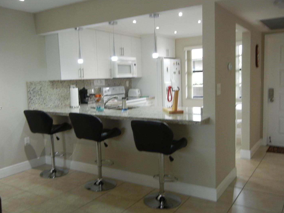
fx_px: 279
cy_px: 109
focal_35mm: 34
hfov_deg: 53.9
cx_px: 131
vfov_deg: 41.8
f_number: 3.5
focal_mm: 5.4
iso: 221
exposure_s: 1/30
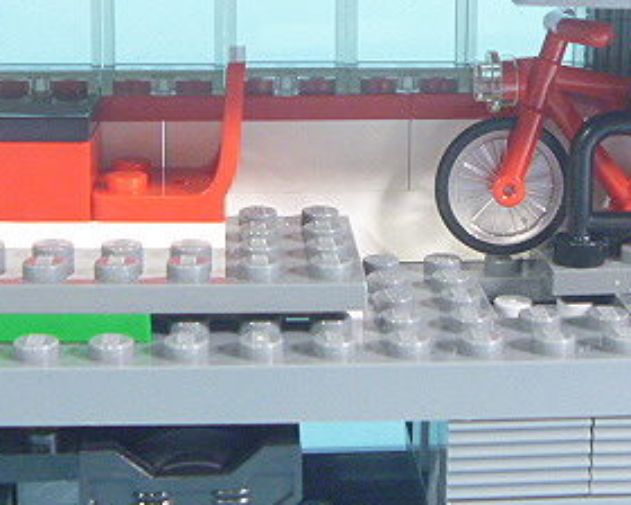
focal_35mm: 78
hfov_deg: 24.4
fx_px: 1457
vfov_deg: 19.5
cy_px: 140
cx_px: 345
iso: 400
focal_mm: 6.3
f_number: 3.5
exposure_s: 1/13
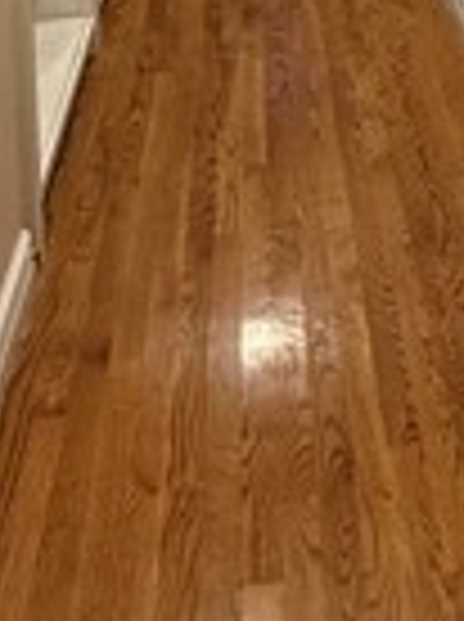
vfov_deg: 24.9
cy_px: -238
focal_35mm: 65
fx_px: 1165
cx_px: 320
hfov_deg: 22.4
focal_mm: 2.22
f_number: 2.2
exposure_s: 1/60
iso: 320
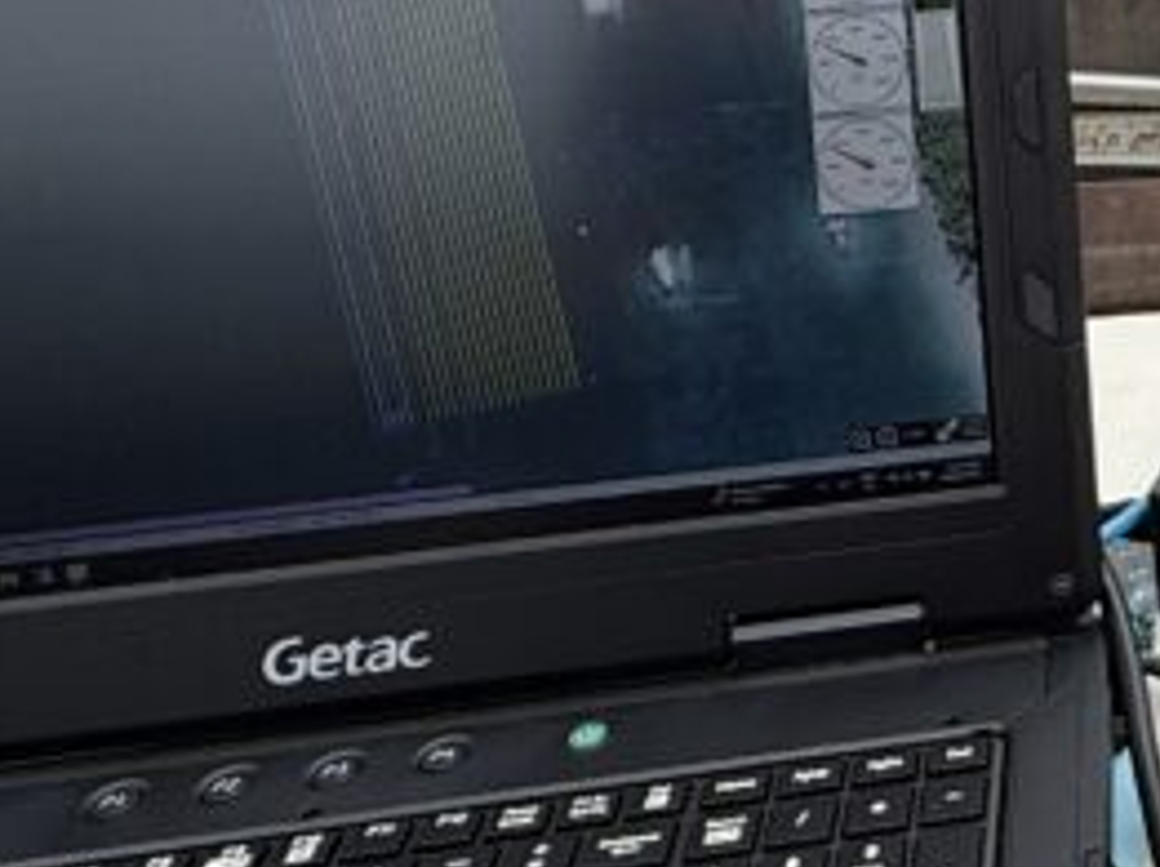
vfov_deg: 25.2
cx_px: 1556
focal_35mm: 55
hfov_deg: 28.1
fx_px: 1841
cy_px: -4
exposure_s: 1/1285
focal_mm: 2.22
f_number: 2.2
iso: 50
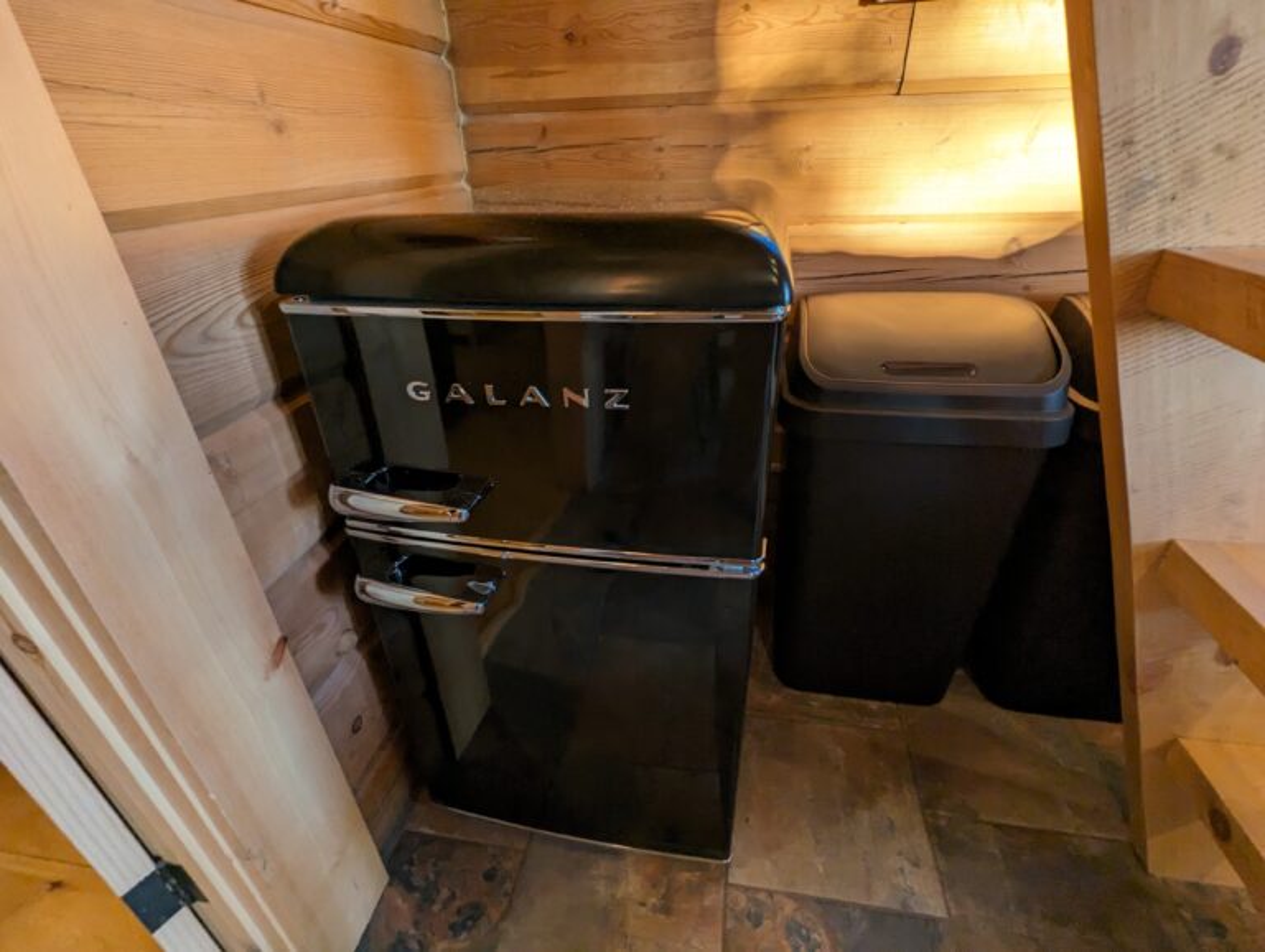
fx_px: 585
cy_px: 476
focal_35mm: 16
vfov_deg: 78.2
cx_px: 632
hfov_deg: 94.4
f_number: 2.2
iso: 96
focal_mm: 2.35
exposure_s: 1/36.2
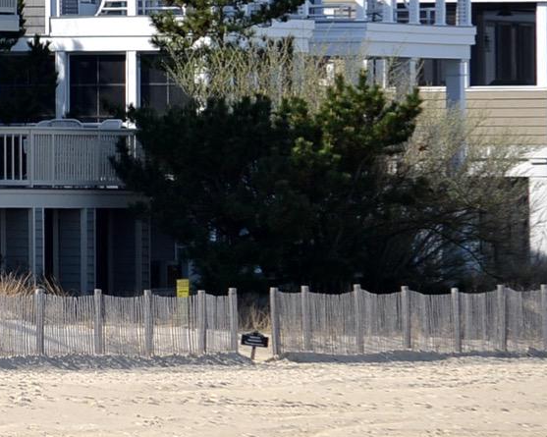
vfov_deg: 2.1
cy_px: 72
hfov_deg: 2.7
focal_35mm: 725
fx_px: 11731
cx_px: -267
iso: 100
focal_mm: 140
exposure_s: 1/640
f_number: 4.8
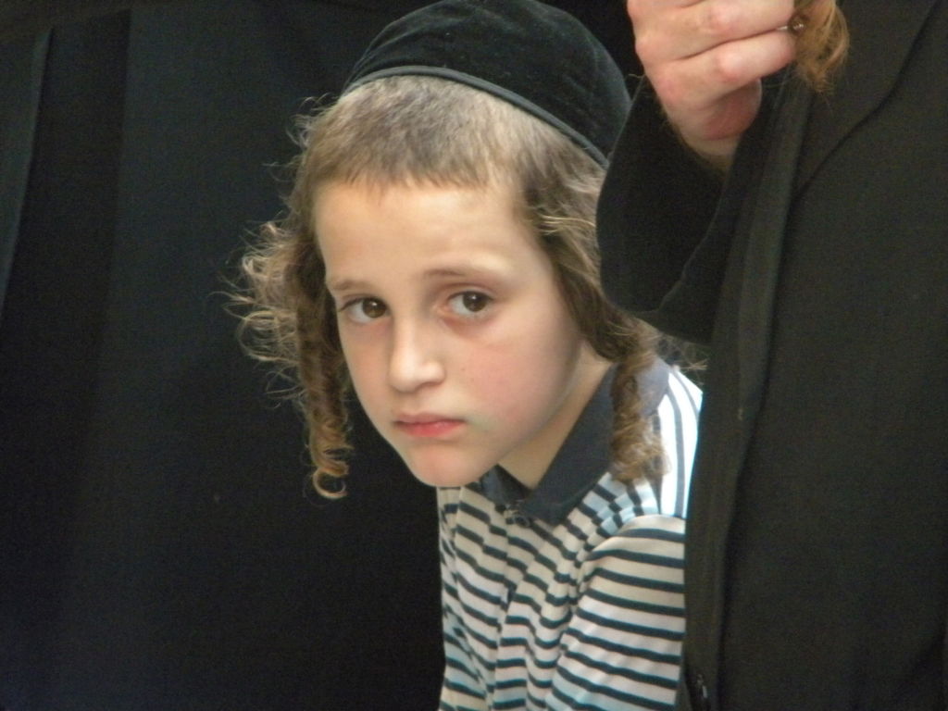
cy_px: 356
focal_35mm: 226
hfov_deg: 8.8
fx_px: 6189
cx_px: 474
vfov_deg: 6.6
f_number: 5.4
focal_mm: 41
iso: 800
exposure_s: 1/175
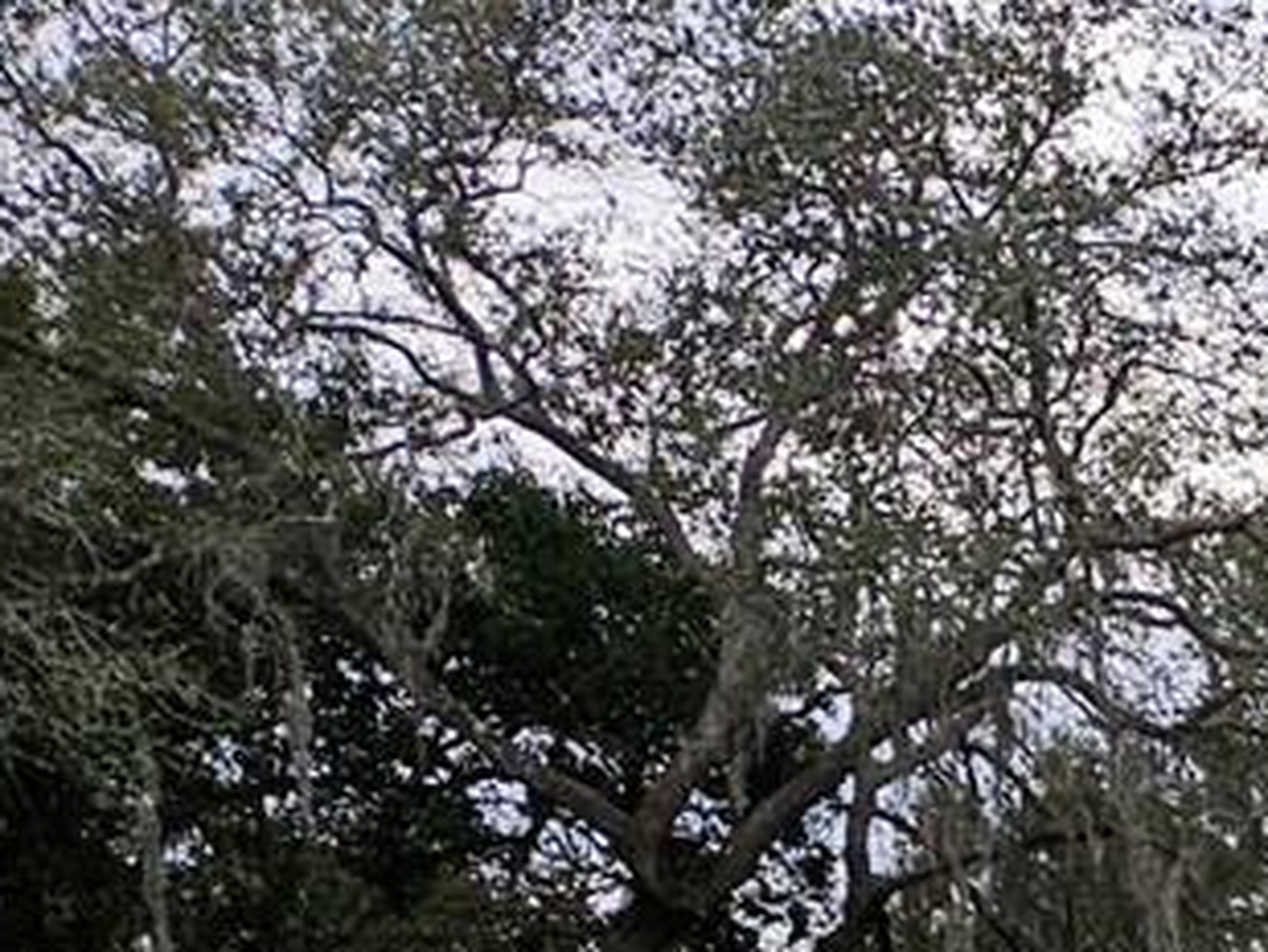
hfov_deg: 13.1
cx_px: 2905
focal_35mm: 119
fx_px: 4361
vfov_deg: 10.6
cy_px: 2325
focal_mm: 5.4
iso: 25
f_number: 1.8
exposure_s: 1/571
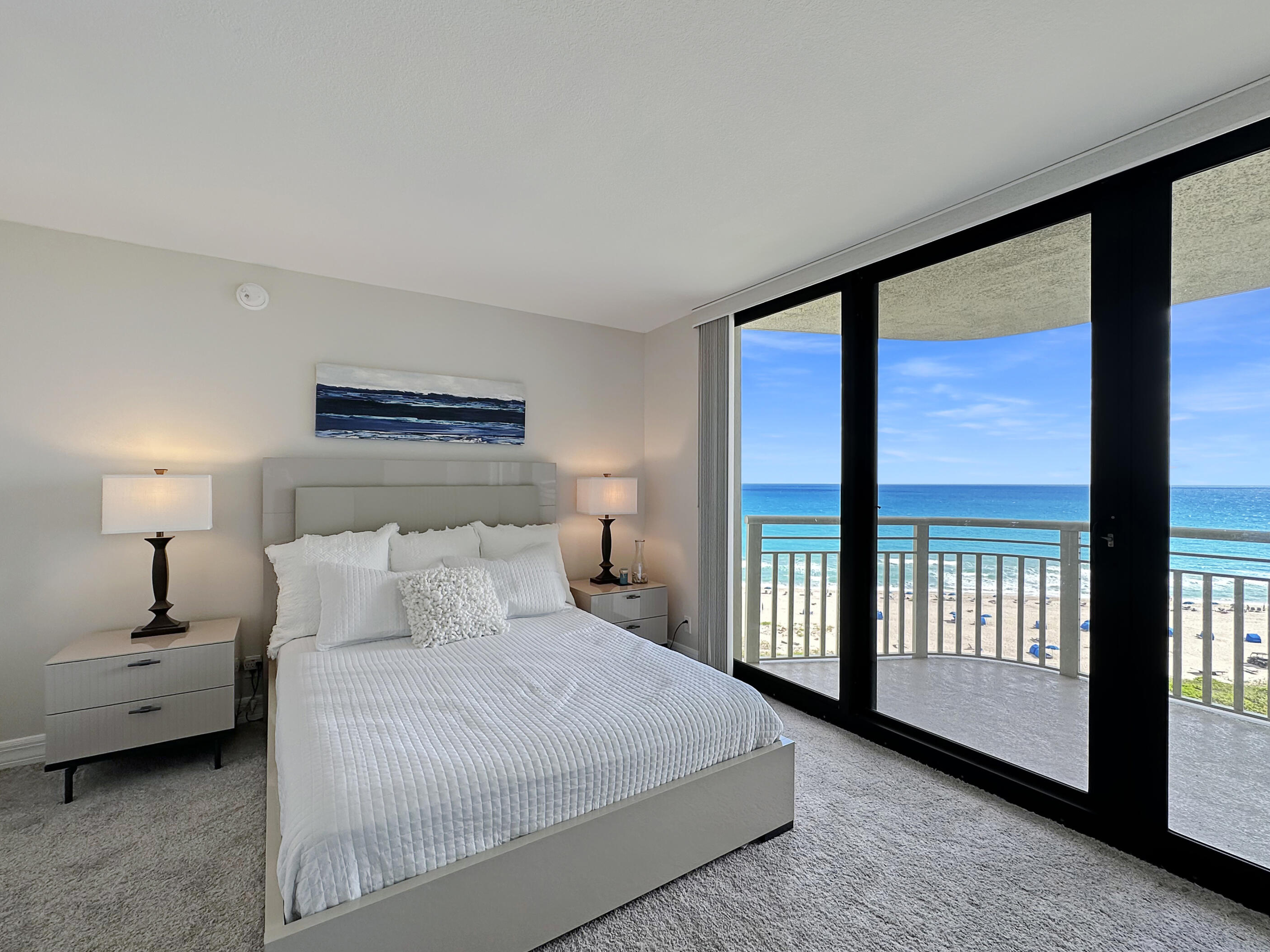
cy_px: 502
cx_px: 632
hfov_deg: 98.2
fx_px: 550
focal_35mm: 15
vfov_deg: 81.7
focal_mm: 2.22
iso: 40
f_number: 2.2
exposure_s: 1/181
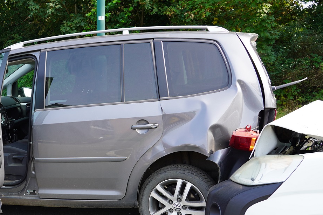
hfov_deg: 37.0
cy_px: 139
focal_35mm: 50
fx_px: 448
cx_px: 31
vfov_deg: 26.9
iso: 100
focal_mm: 24
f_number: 5
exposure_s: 1/100
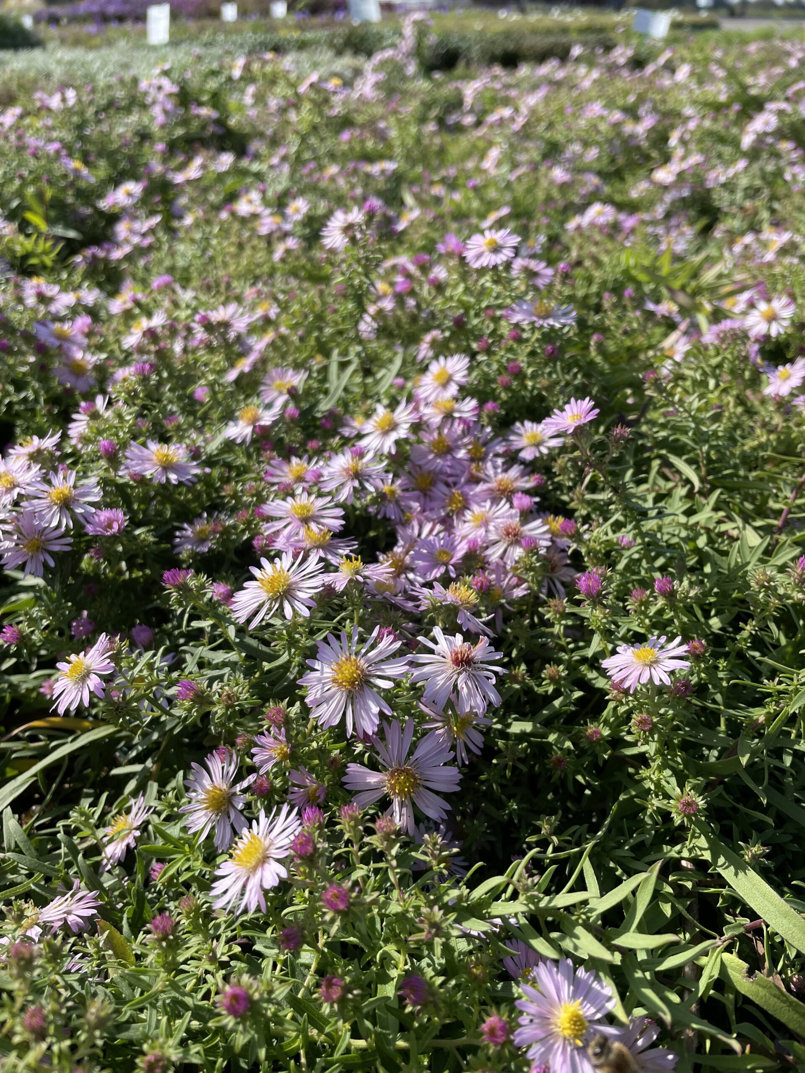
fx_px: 806
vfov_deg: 67.3
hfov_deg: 53.1
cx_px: 402
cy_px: 536
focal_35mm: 26
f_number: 1.6
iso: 32
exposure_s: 1/2212
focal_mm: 4.2
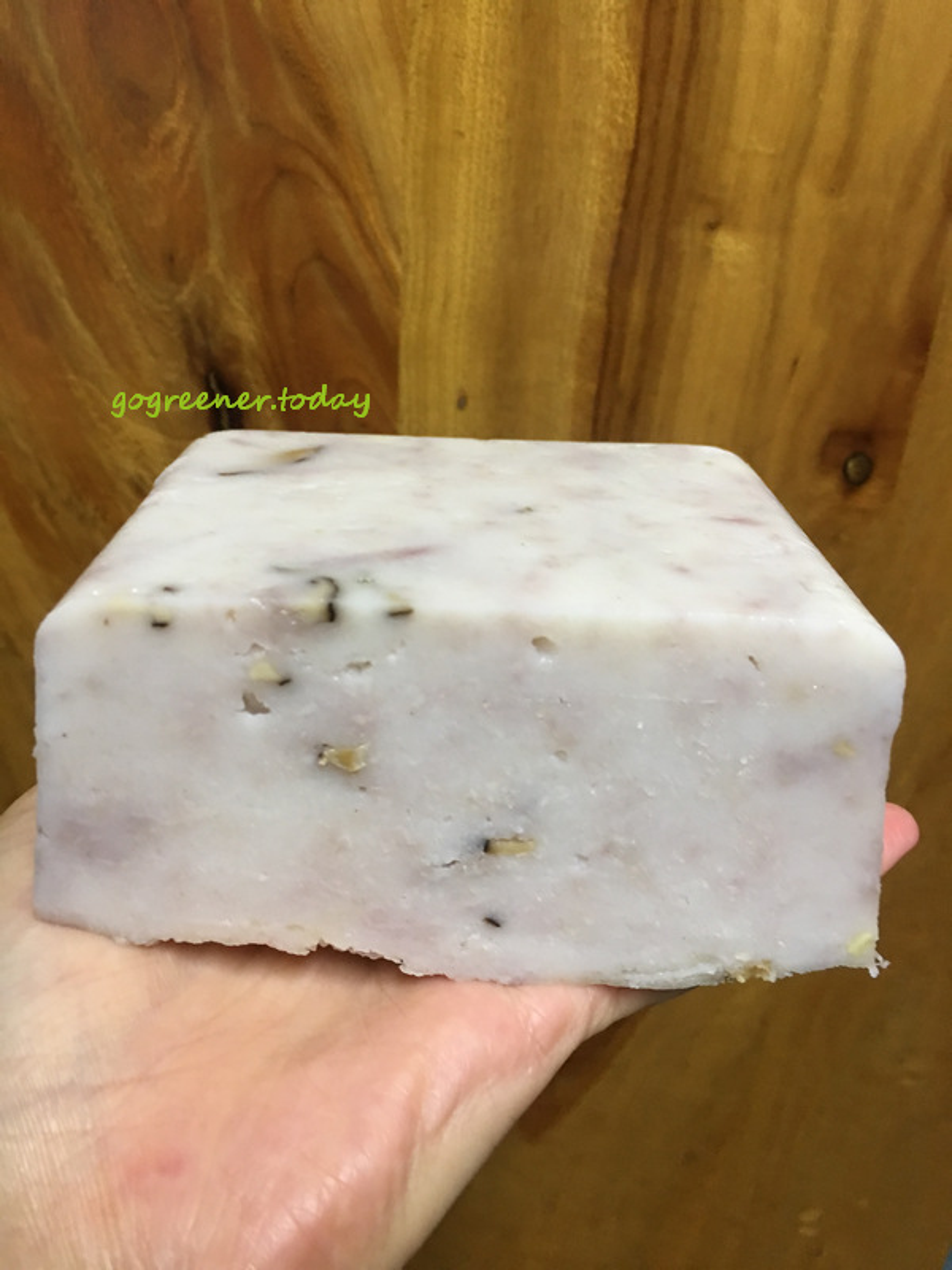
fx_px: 1063
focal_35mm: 29
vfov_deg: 61.7
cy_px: 635
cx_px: 476
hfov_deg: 48.2
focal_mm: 4.15
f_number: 2.2
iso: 64
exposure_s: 1/15
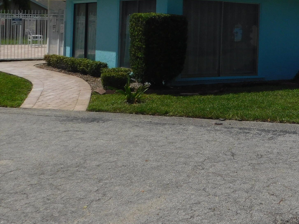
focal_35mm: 62
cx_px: 269
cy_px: 22
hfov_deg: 29.9
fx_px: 536
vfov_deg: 23.0
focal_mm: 5.3
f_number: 6.4
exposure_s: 1/1000
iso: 125
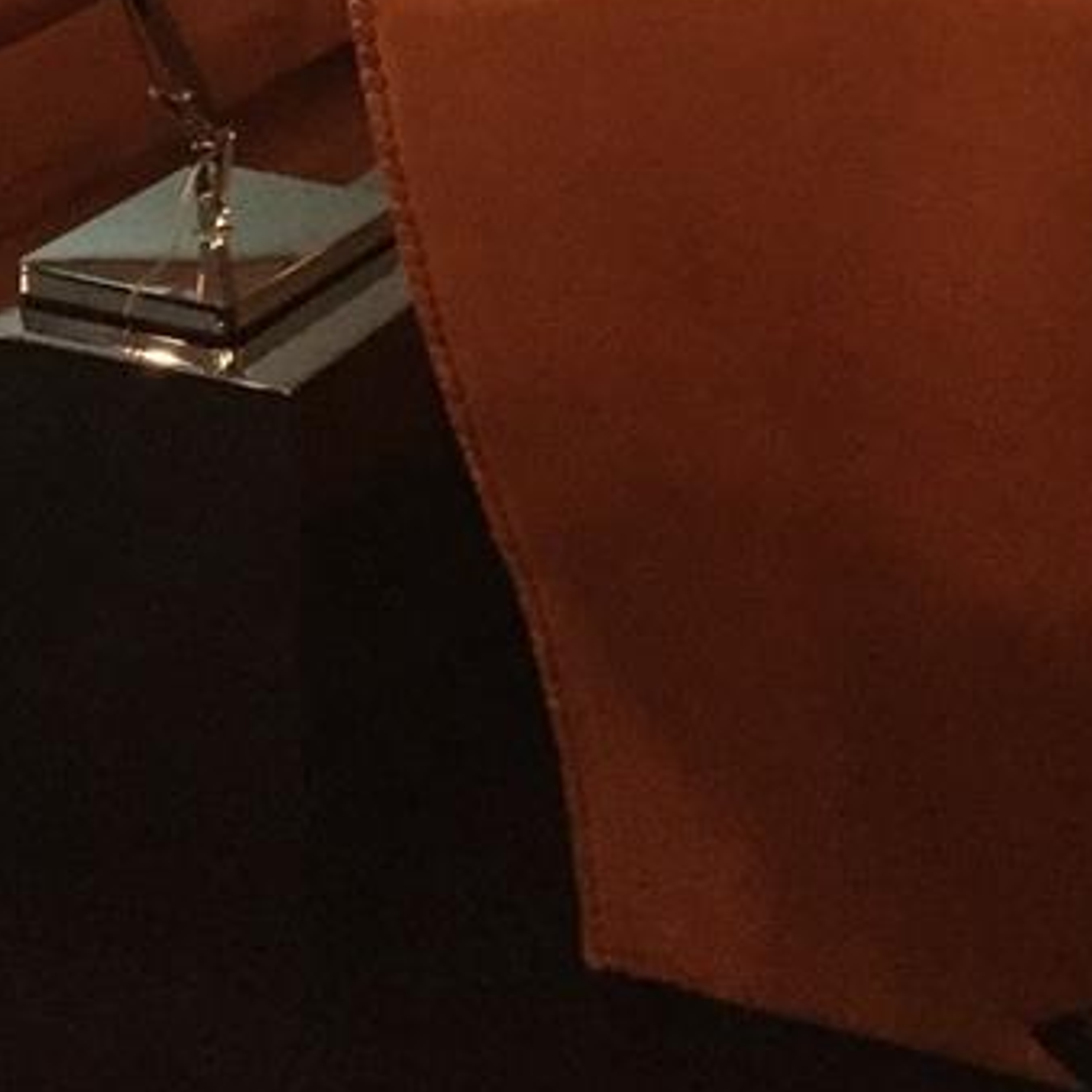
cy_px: -733
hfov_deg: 18.1
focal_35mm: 91
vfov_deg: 16.6
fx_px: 3248
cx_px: 1341
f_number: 2.2
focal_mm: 4.15
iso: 250
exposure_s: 1/17
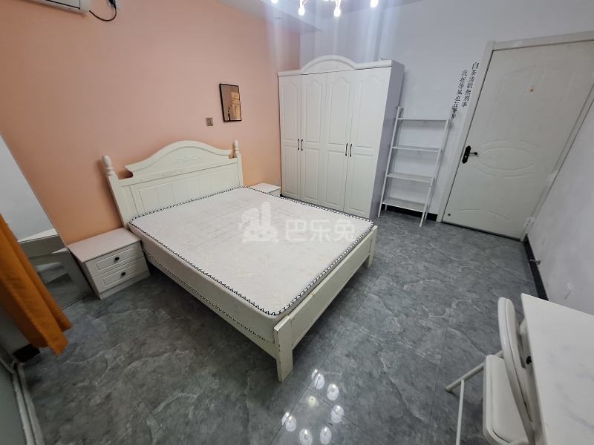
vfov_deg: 89.9
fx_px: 223
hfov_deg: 106.2
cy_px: 222
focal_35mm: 13
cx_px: 297
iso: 200
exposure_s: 1/50
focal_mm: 1.74
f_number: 2.2
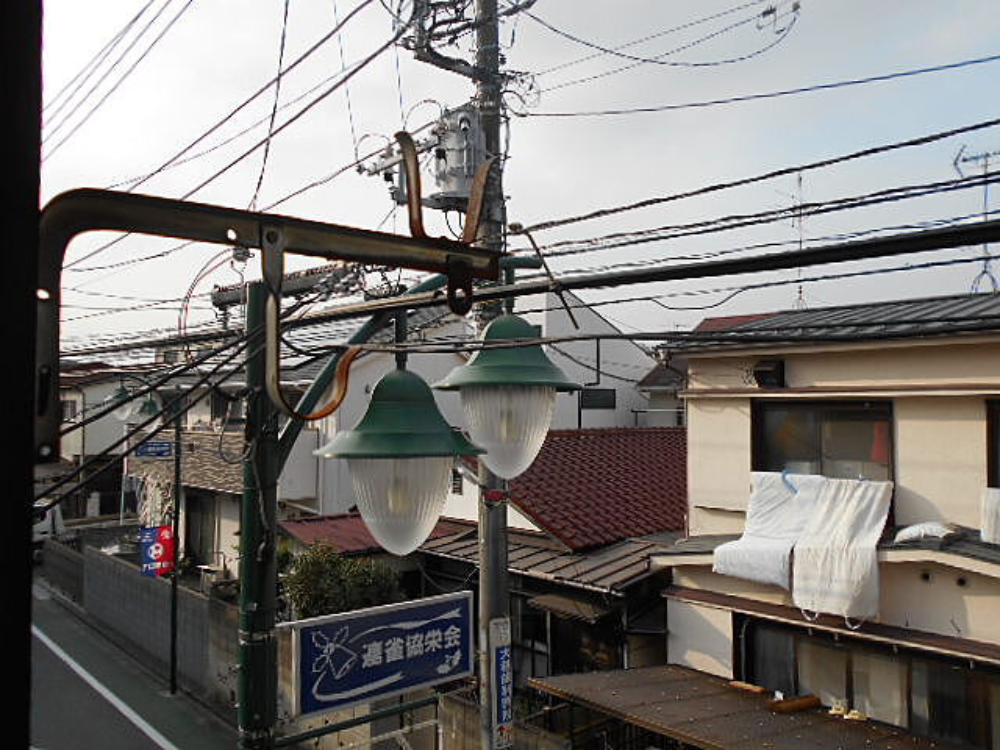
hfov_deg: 67.3
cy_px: 375
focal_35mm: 26
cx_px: 500
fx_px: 751
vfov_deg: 53.1
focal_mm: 4.6
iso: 80
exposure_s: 1/800
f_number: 3.2
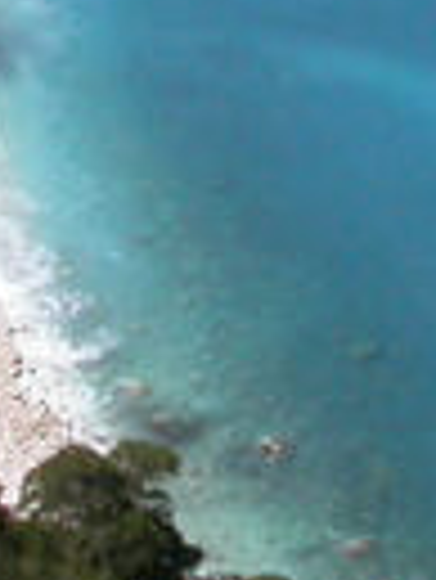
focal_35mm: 301
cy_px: -396
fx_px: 5047
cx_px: 512
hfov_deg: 4.9
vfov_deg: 6.5
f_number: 7.5
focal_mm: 7.85
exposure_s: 1/492
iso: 100
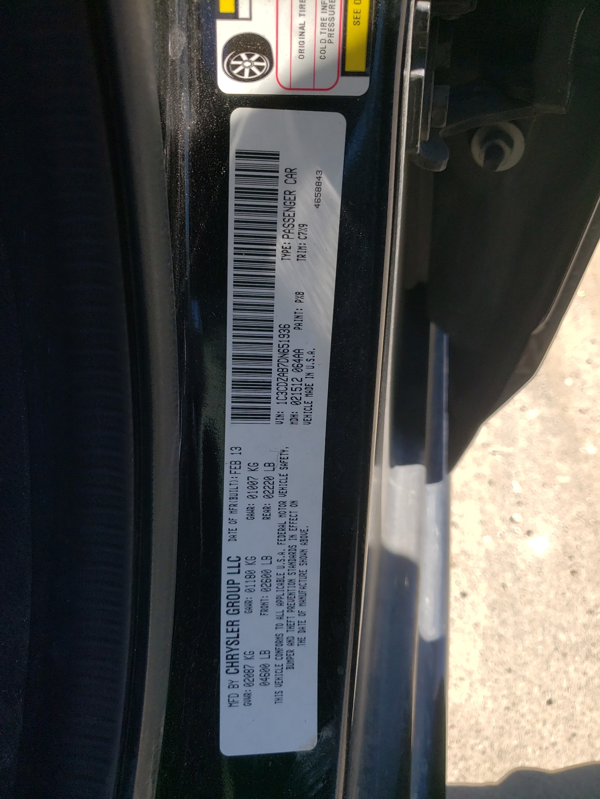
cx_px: 300
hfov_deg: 53.1
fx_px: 601
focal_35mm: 26
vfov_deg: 67.3
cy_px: 400
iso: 50
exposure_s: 1/1111
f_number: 1.5
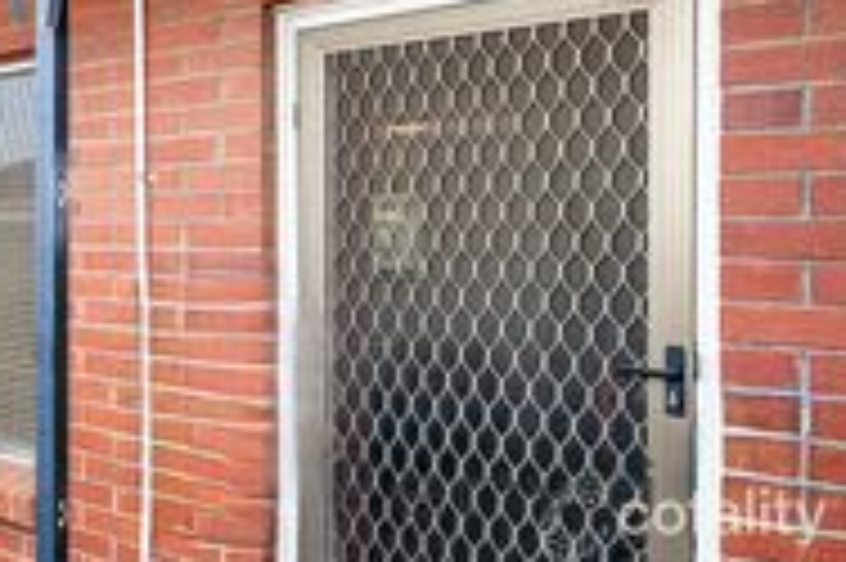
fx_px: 822
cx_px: -158
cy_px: -97
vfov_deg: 32.0
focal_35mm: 35
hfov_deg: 39.8
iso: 400
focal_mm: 14
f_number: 14
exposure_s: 1/100
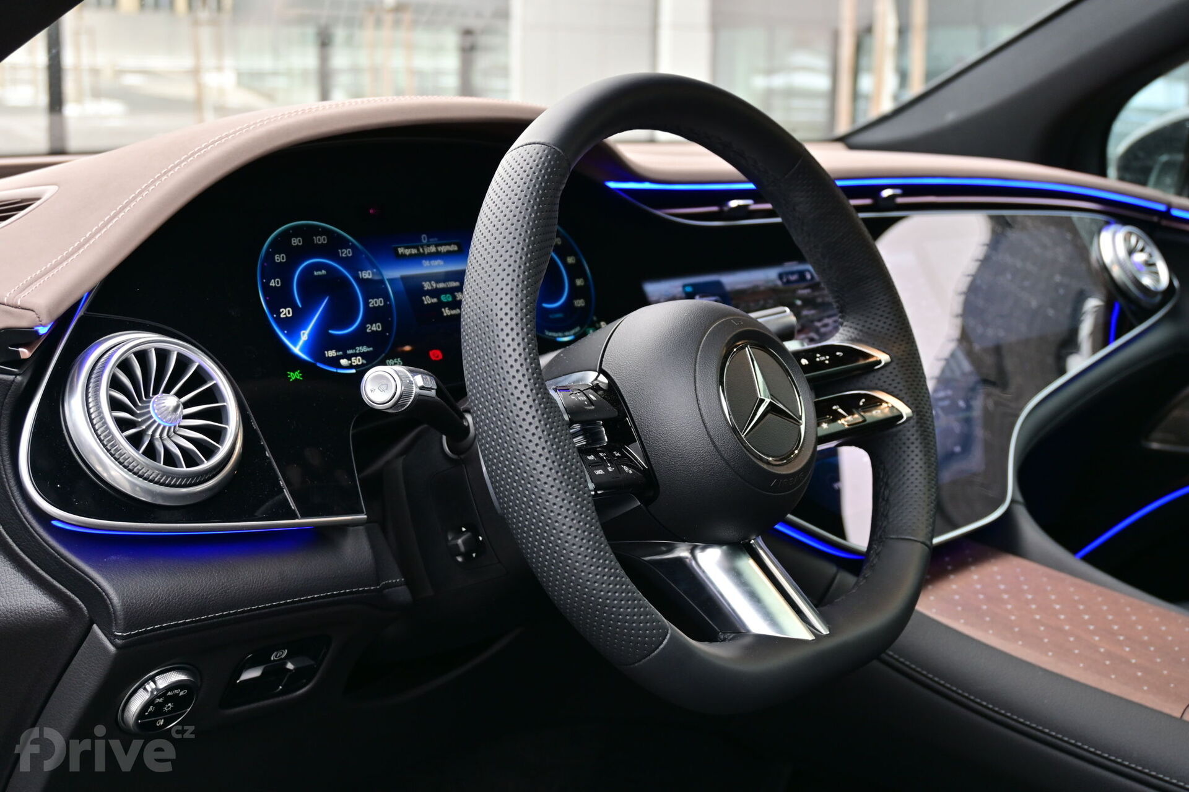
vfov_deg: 28.5
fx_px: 1560
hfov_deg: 41.7
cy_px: 396
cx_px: 594
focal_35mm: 47
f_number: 5
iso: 220
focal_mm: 31.5
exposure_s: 1/50
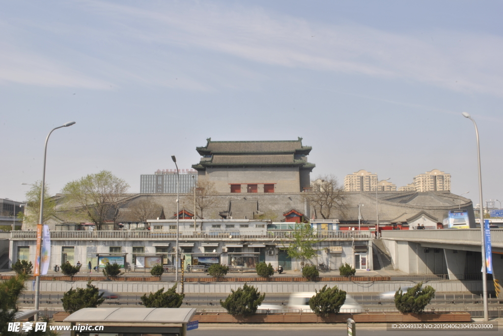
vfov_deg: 37.0
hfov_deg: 53.1
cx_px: 252
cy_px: 168
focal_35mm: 36
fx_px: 503
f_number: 25
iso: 100
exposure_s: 1/20
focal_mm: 24
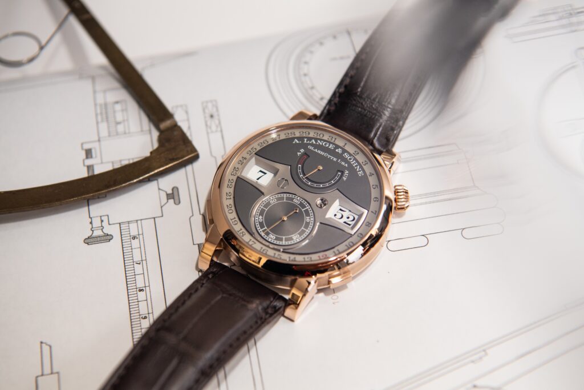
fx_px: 1136
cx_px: 292
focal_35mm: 70
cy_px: 195
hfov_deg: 28.8
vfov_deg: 19.5
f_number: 6.3
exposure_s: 1/250
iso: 1000
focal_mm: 70
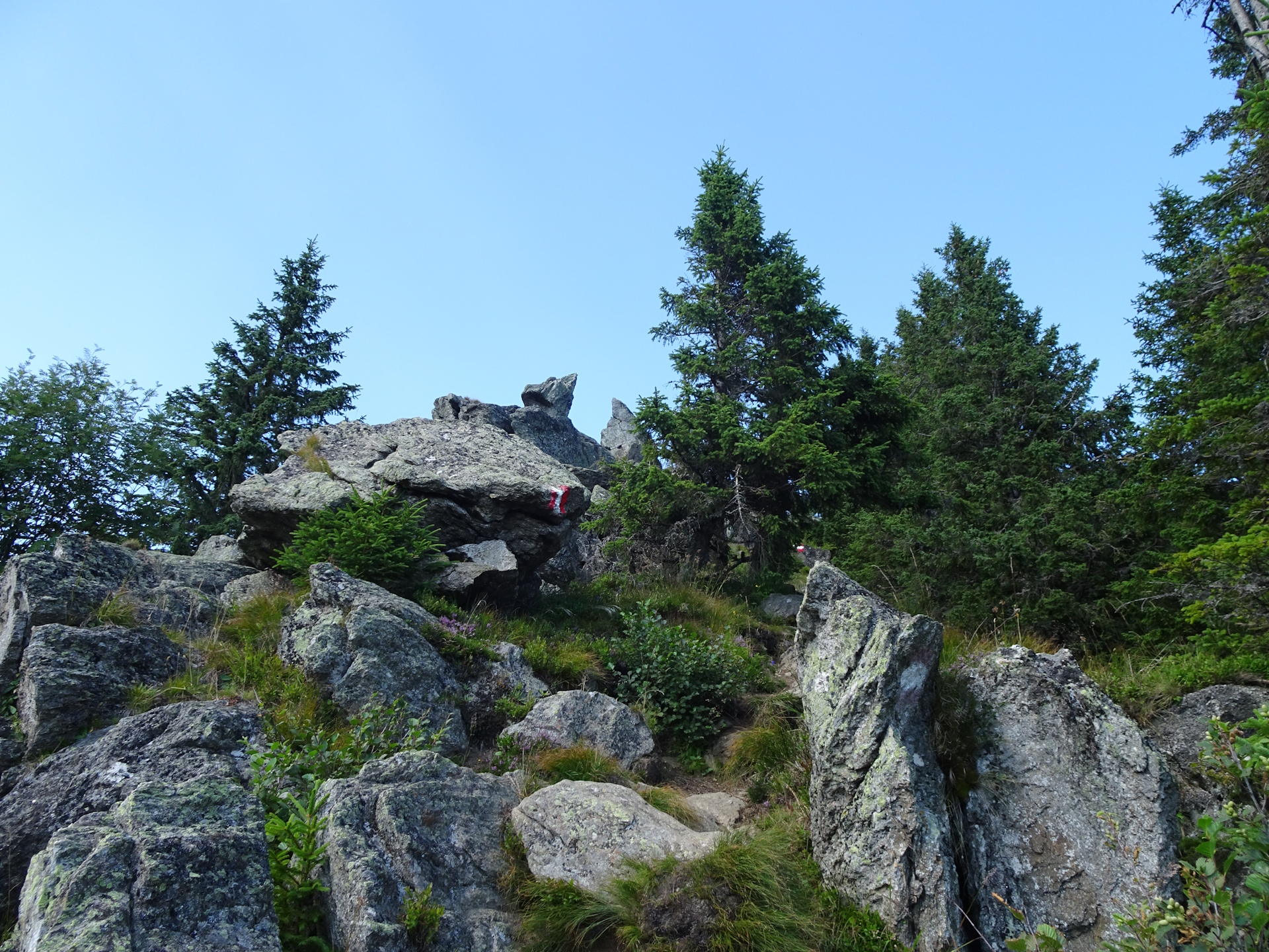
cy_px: 476
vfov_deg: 56.8
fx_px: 880
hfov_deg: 71.6
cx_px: 634
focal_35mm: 24
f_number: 3.5
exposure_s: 1/160
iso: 80
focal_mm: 4.1
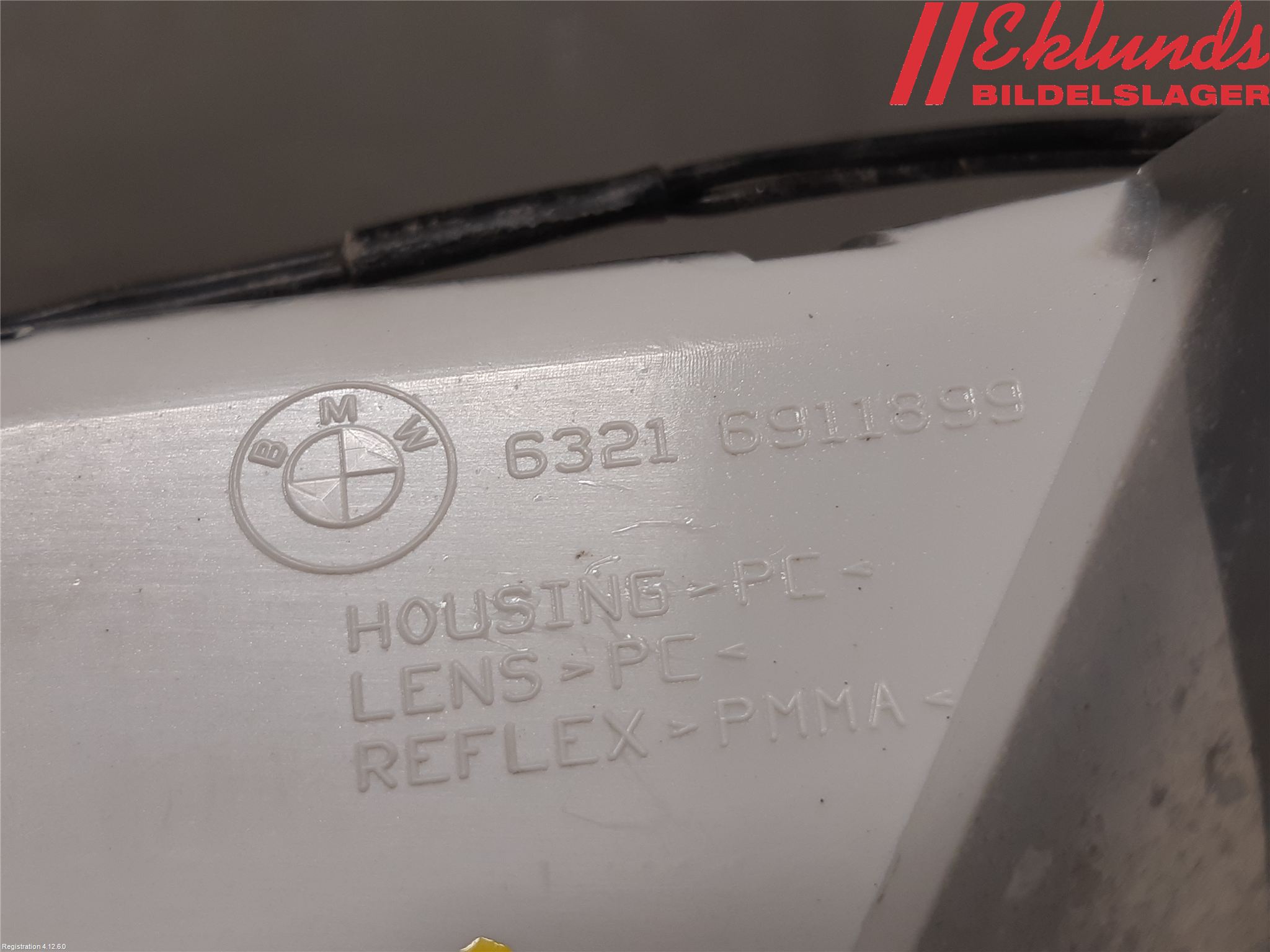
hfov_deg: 67.3
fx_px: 954
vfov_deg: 53.1
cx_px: 635
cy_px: 476
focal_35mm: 26
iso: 50
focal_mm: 3.93
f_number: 1.7
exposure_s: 1/50
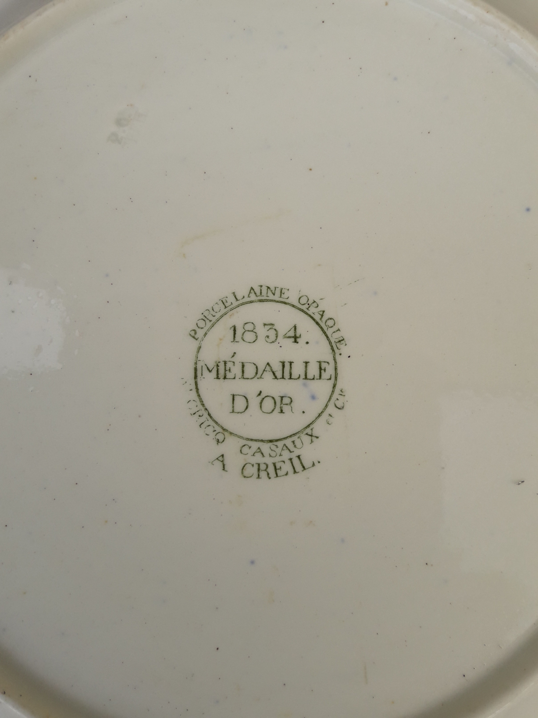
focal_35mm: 28
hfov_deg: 49.7
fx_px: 580
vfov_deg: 63.4
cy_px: 359
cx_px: 269
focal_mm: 3.7
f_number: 1.9
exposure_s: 1/255
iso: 40
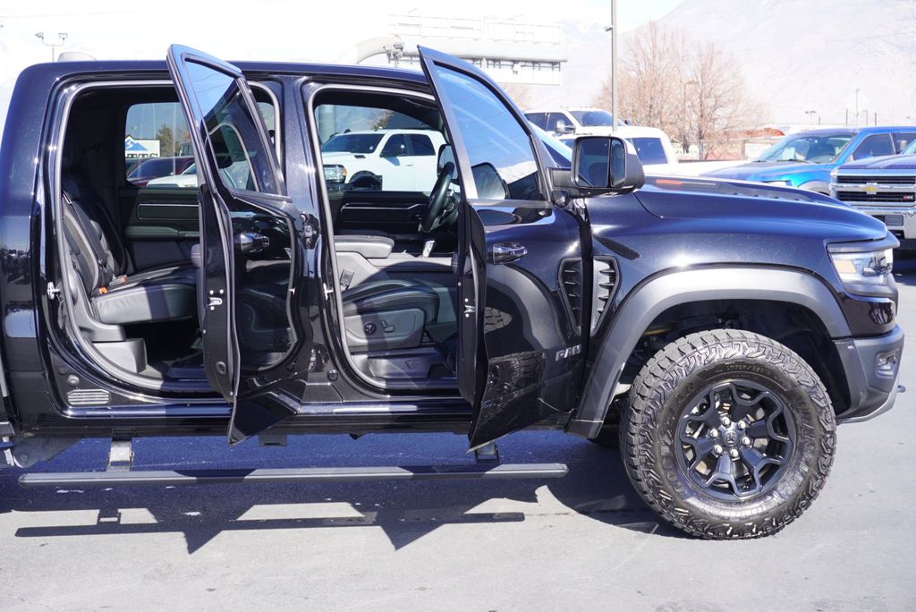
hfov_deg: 35.9
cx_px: 458
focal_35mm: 56
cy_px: 306
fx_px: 1413
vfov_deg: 24.4
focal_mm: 37
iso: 100
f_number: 7.1
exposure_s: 1/80
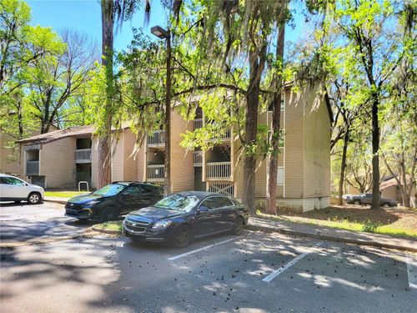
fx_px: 313
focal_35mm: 26
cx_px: 208
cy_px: 156
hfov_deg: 67.3
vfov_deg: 53.1
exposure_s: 1/667
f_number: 1.8
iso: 40
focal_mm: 5.4
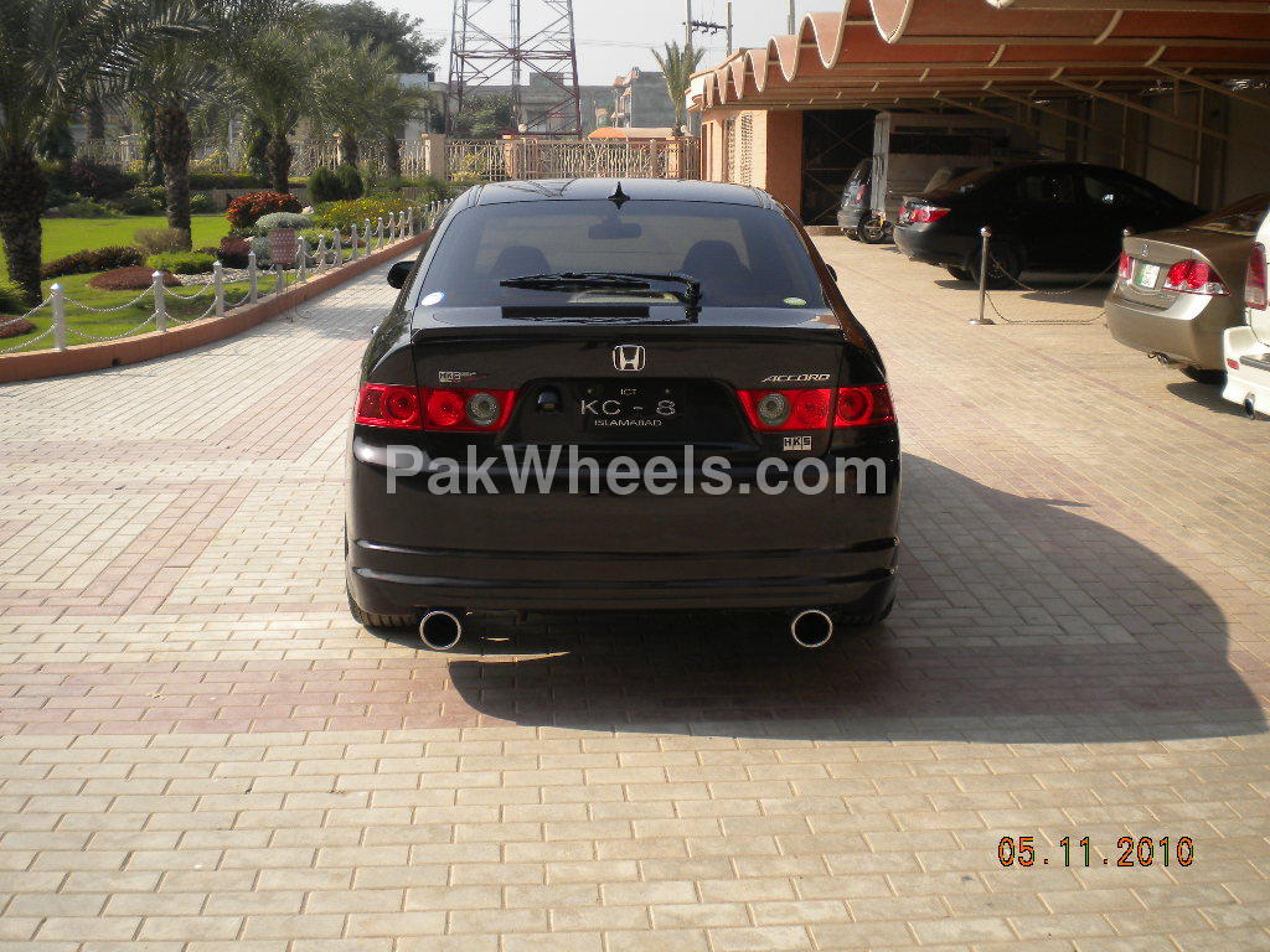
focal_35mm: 41
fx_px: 1504
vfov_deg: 35.1
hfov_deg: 45.8
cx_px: 635
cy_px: 476
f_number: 4.9
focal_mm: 7.4
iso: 80
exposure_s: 1/382
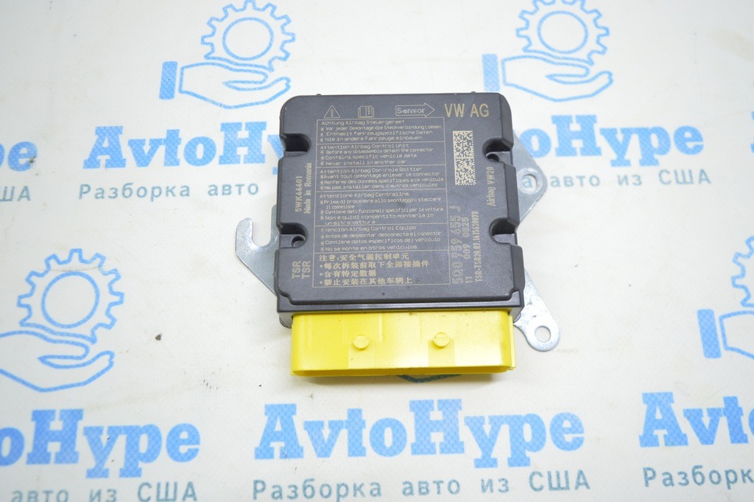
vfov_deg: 41.6
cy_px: 251
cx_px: 377
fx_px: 659
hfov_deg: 59.5
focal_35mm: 32
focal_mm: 21
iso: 400
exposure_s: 1/40
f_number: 3.8
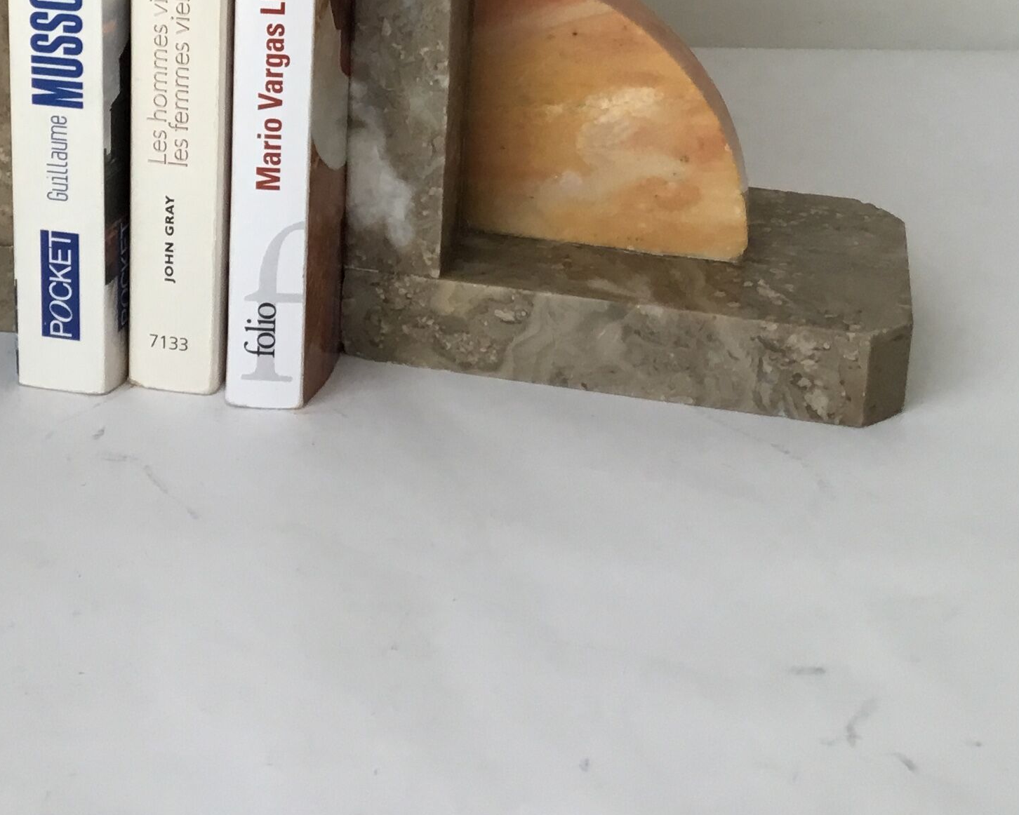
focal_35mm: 68
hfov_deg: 27.4
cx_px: 231
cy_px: -18
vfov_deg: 21.6
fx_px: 2051
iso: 25
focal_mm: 3.3
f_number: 2.4
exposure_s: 1/33
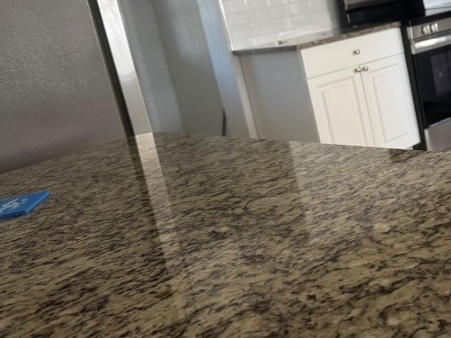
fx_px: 638
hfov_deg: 35.6
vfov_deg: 29.3
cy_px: 100
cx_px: 439
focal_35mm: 49
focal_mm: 6.76
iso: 200
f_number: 1.78
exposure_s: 1/74
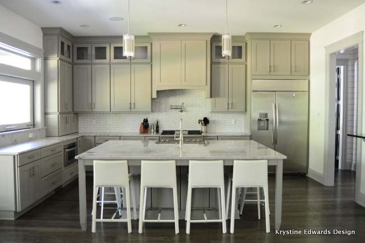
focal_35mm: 27
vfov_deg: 47.9
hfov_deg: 67.4
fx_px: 274
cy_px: 122
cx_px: 182
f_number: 3.5
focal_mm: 18
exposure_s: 1/30
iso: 2500
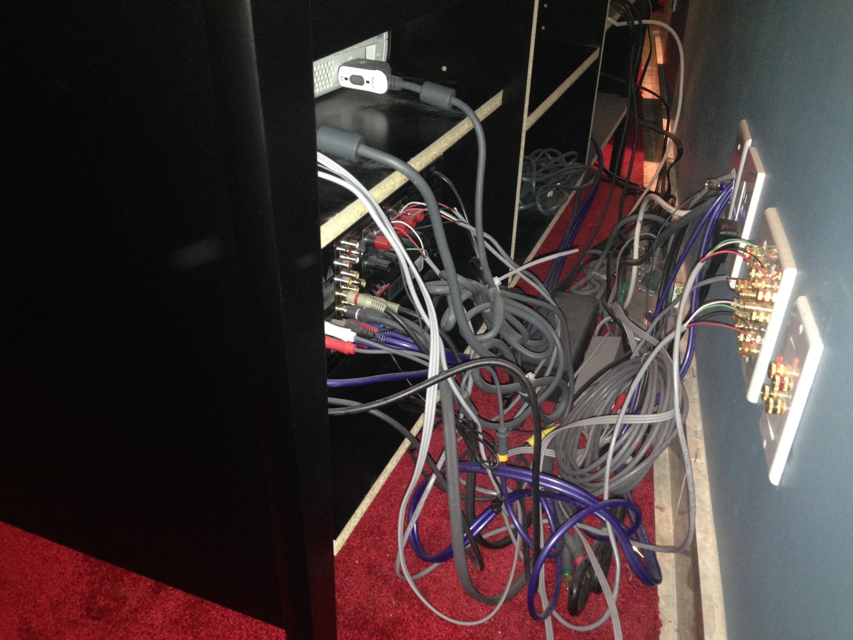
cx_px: 426
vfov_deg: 42.9
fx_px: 813
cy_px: 320
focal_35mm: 33
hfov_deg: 55.4
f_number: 2.4
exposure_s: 1/16
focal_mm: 4.12
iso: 250
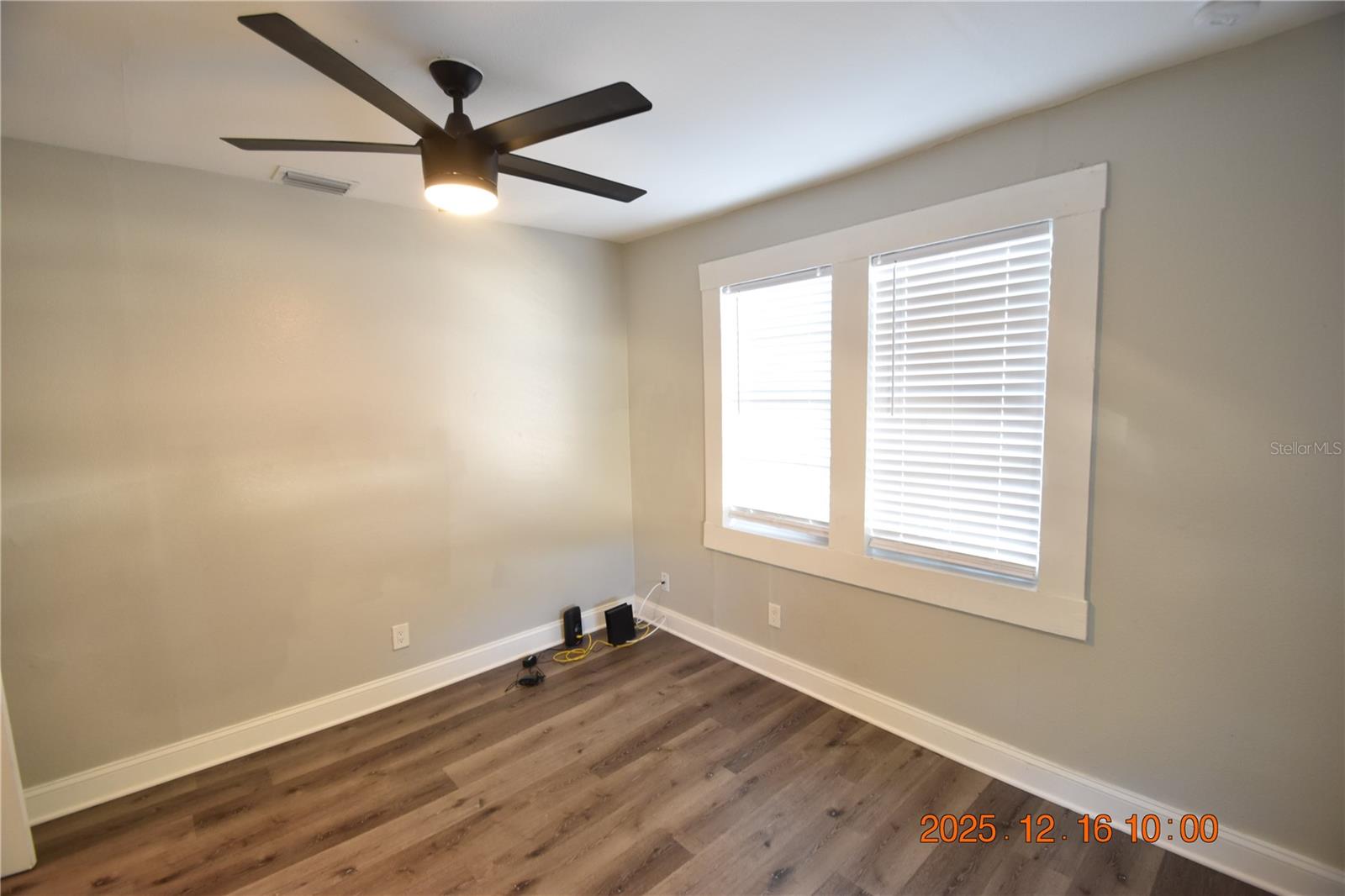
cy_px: 448
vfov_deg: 77.3
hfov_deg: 100.4
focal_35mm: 15
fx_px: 560
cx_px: 672
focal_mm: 10
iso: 800
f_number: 3.5
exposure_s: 1/30
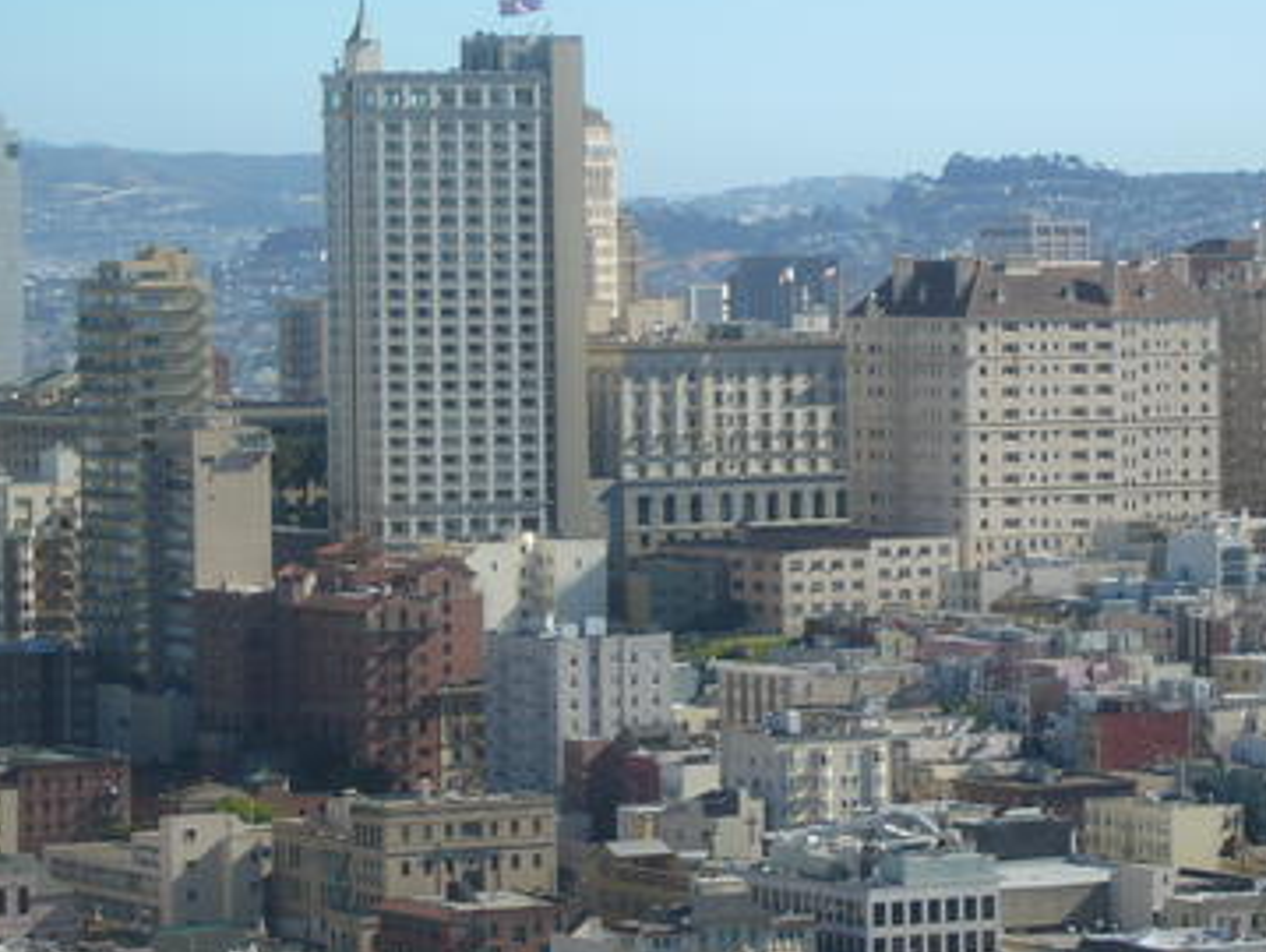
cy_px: 515
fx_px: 6846
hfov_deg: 10.6
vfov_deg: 8.0
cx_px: 723
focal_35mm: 187
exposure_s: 1/250
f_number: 4.9
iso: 50
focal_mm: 17.4
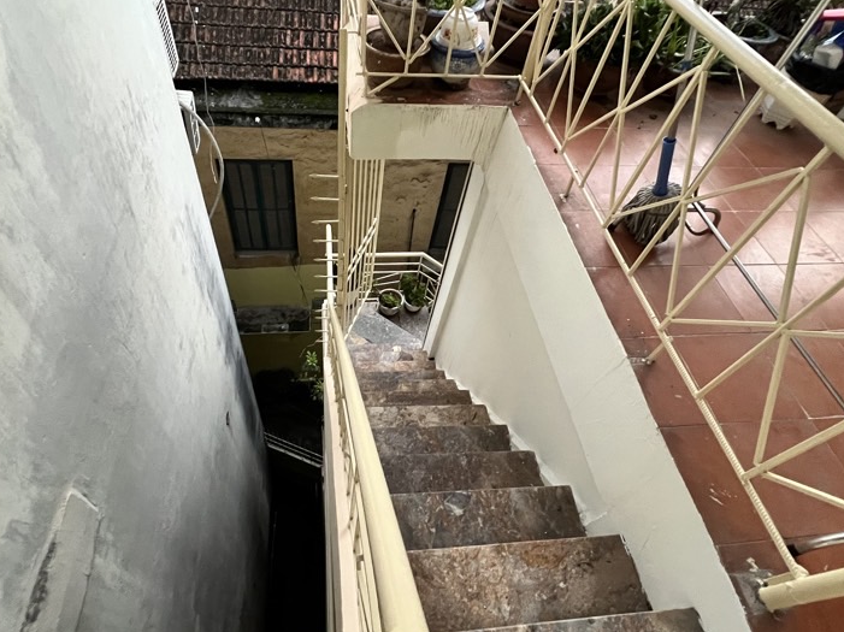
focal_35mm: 19
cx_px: 394
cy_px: 280
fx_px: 463
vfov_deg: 68.4
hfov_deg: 84.6
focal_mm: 1.57
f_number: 1.8
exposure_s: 1/60
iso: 800
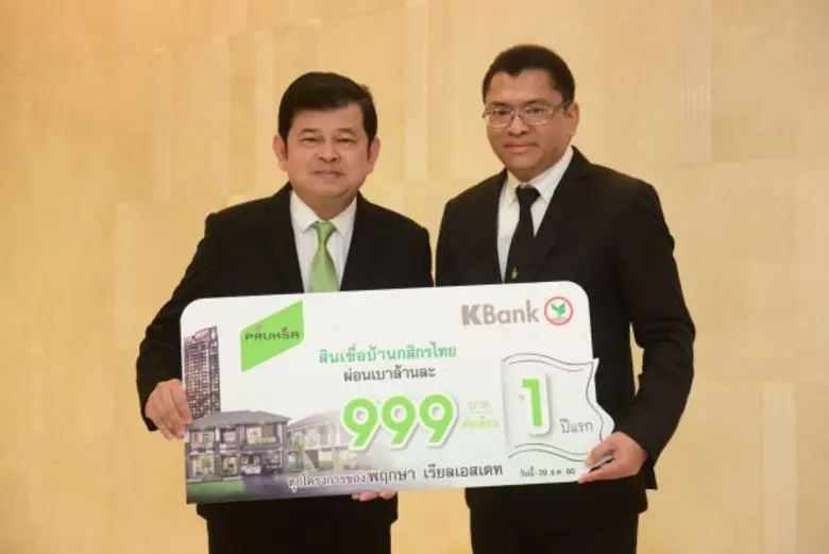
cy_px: 277
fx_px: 1382
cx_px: 414
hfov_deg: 33.4
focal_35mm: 60
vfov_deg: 22.7
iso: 1000
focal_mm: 60
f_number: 3.2
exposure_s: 1/60
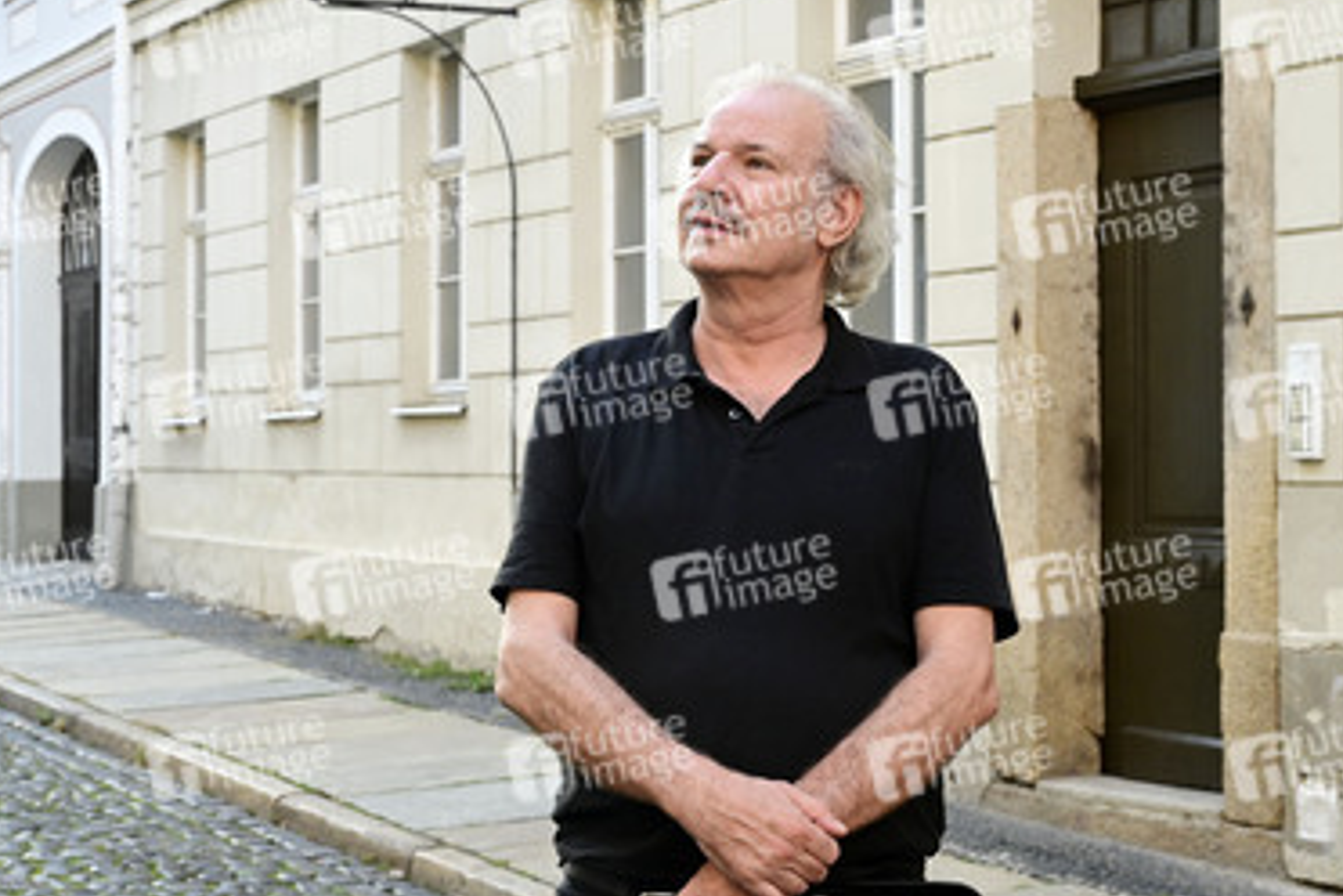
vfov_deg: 21.6
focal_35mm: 63
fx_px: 2350
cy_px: 488
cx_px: 648
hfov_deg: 31.9
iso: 2500
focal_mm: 52
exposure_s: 1/200
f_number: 9
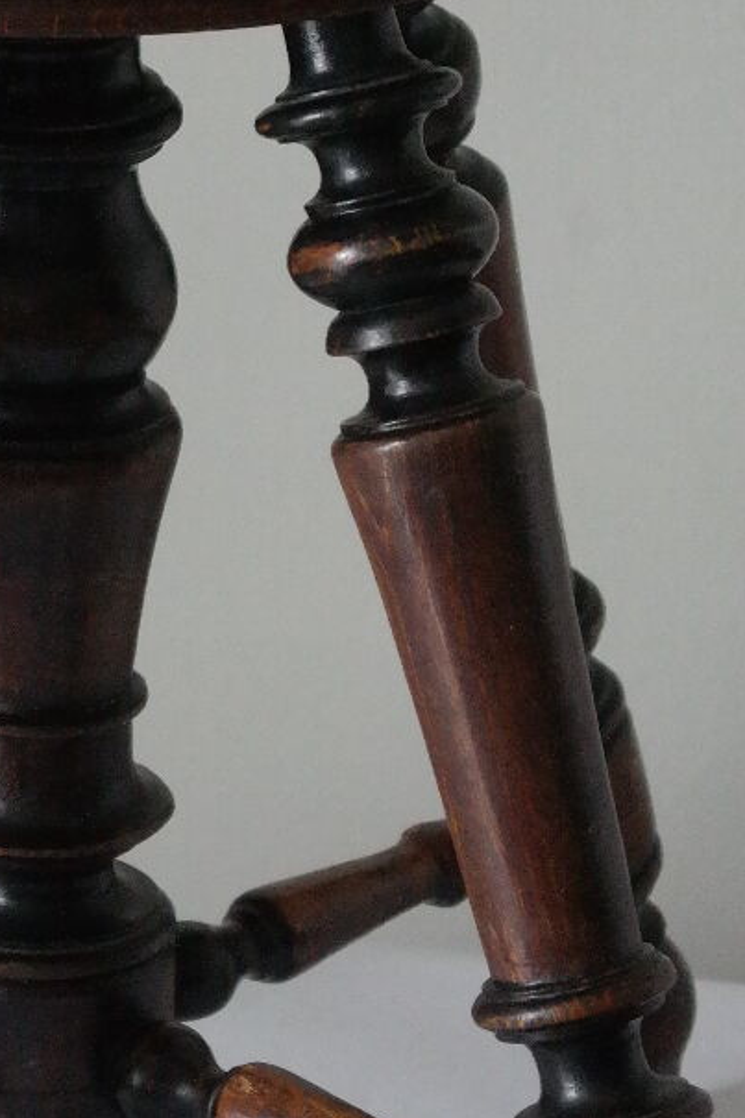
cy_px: 340
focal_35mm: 220
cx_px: 67
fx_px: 6833
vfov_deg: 9.3
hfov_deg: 6.2
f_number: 5.6
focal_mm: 50
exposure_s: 1/80
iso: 3200
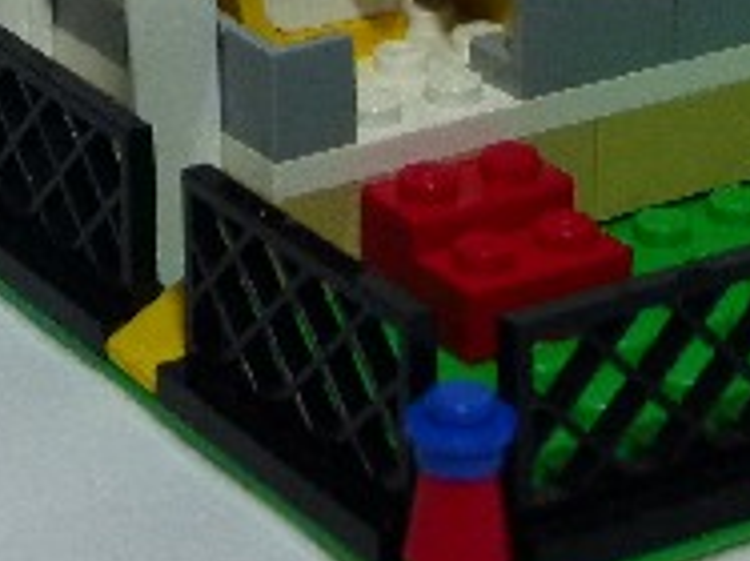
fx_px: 3703
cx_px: 225
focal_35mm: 171
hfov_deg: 11.5
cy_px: -301
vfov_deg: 8.5
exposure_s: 1/60
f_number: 3.2
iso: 250
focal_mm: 9
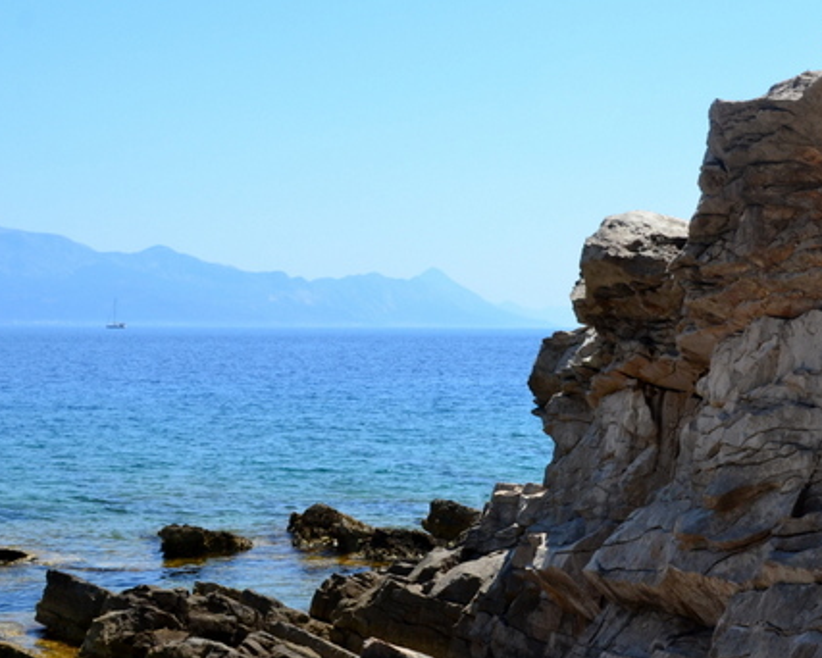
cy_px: 327
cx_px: 527
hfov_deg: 32.3
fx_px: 1412
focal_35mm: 58
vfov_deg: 26.3
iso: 400
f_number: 11
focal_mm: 22
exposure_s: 1/400
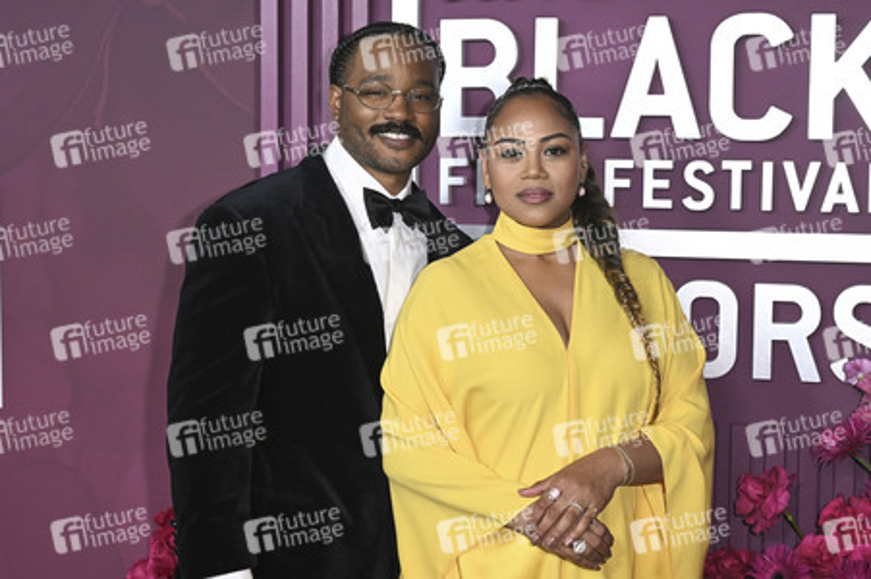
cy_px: 290
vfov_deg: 23.7
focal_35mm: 57
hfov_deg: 35.1
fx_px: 1378
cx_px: 436
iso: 2500
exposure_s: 1/320
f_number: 6.3
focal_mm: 57
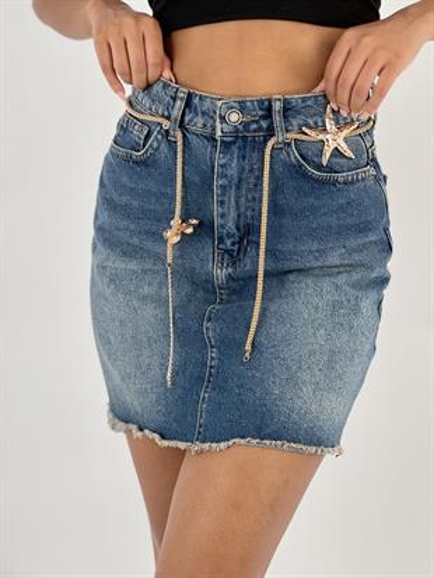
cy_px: 289
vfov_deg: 25.3
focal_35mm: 77
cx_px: 217
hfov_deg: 19.1
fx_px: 1287
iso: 64
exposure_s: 1/100
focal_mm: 9
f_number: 2.8
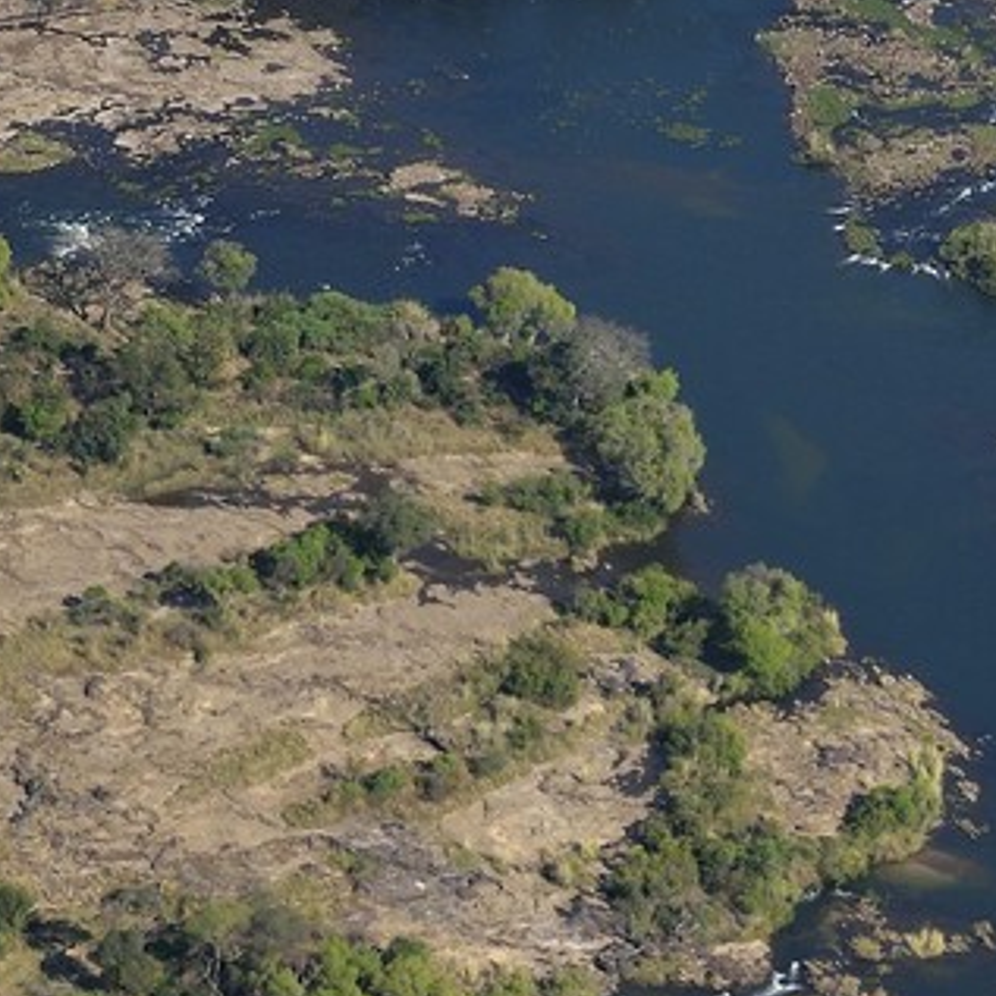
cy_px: 2341
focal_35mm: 223
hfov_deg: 7.7
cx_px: -333
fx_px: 7259
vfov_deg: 7.4
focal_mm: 52
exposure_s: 1/1000
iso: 400
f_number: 7.1
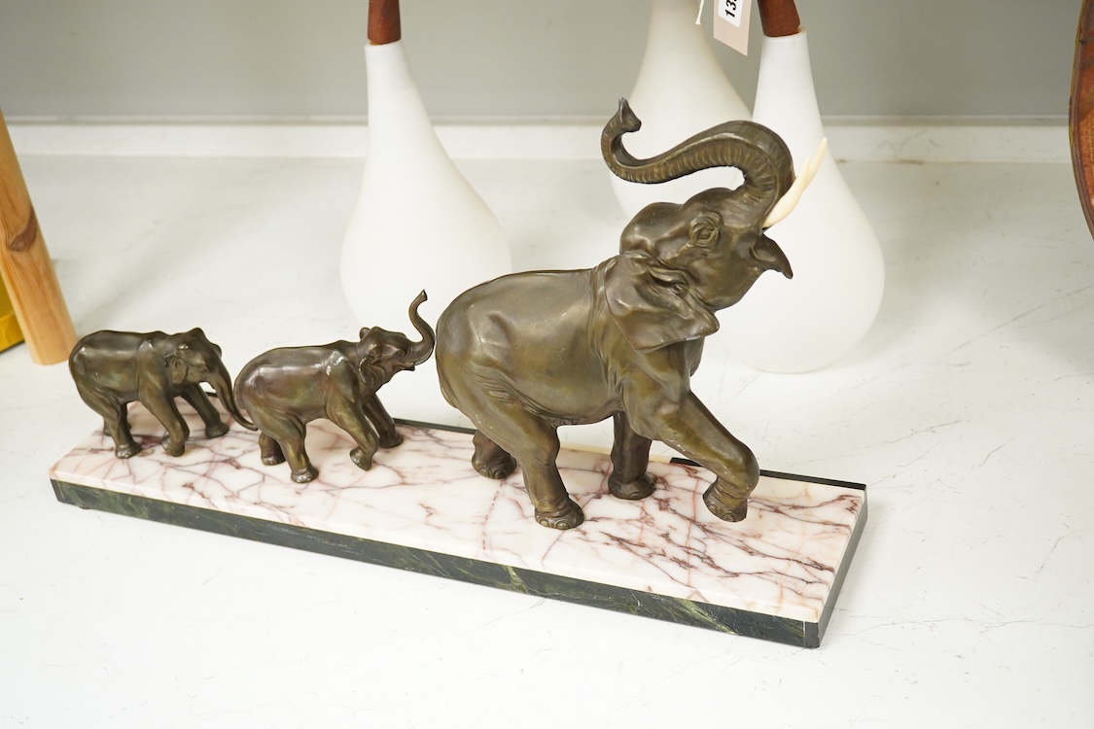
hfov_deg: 43.6
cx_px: 547
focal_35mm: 45
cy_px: 364
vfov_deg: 29.9
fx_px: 1367
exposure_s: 1/160
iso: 2500
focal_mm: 30
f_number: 6.3
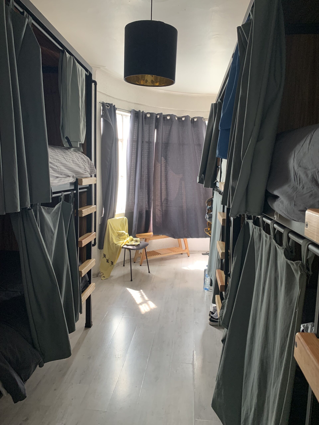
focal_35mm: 26
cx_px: 160
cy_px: 212
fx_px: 319
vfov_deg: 67.3
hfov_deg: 53.1
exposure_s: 1/65
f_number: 1.8
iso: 100
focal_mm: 4.25
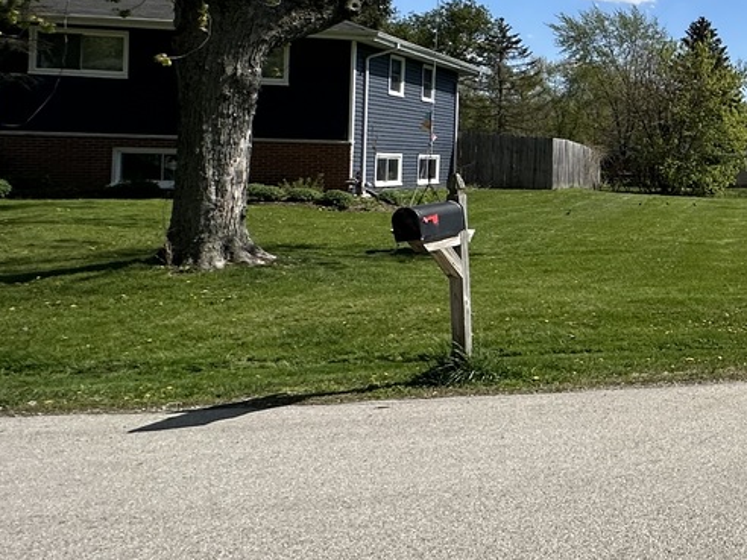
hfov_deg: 31.5
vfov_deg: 34.6
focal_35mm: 41
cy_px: 158
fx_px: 885
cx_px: 1032
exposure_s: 1/3040
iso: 50
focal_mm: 2.22
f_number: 2.2
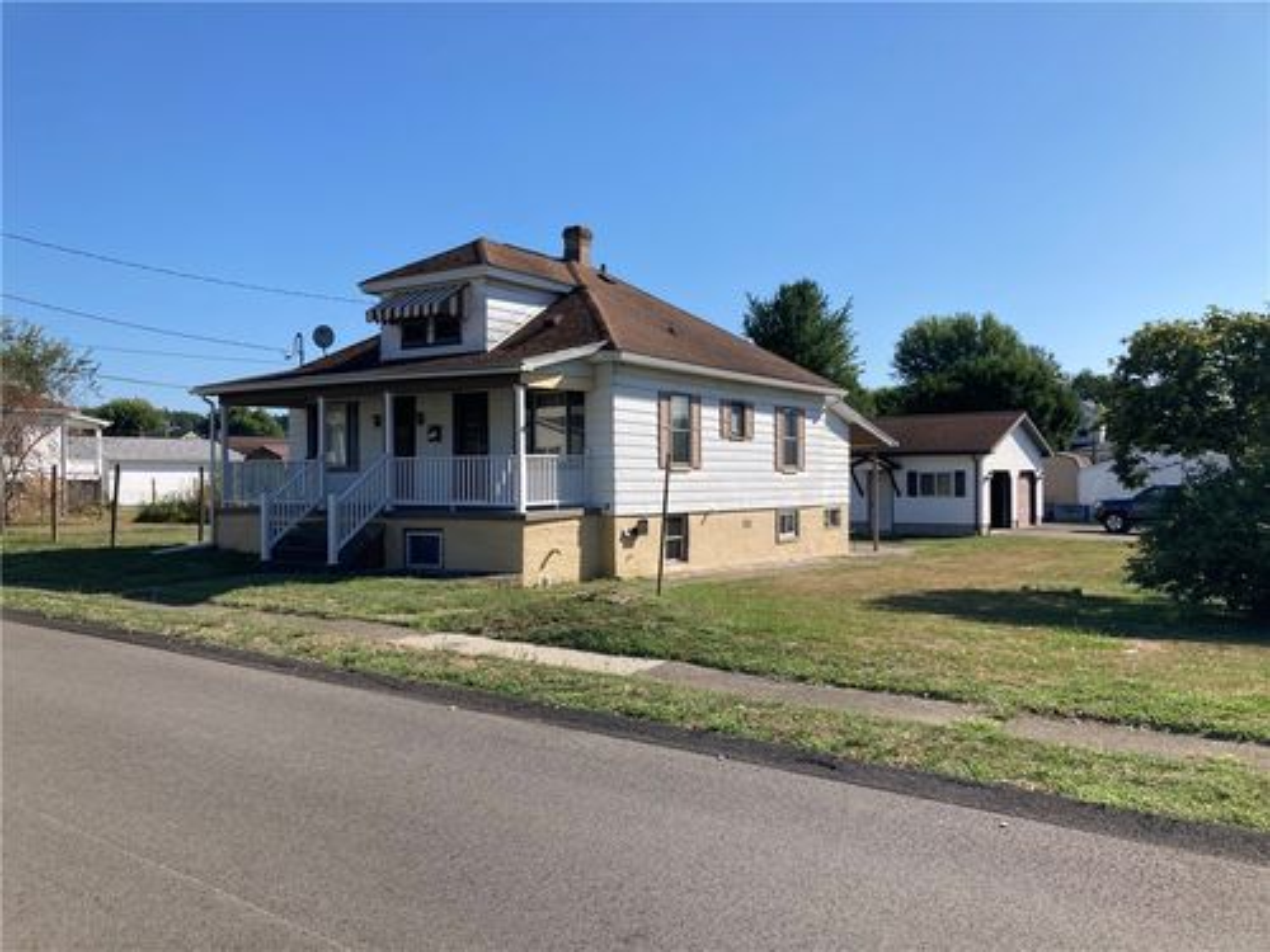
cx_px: 635
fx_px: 1027
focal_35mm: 28
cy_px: 476
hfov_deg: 63.4
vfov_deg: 49.7
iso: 20
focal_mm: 3.99
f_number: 1.8
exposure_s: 1/2088
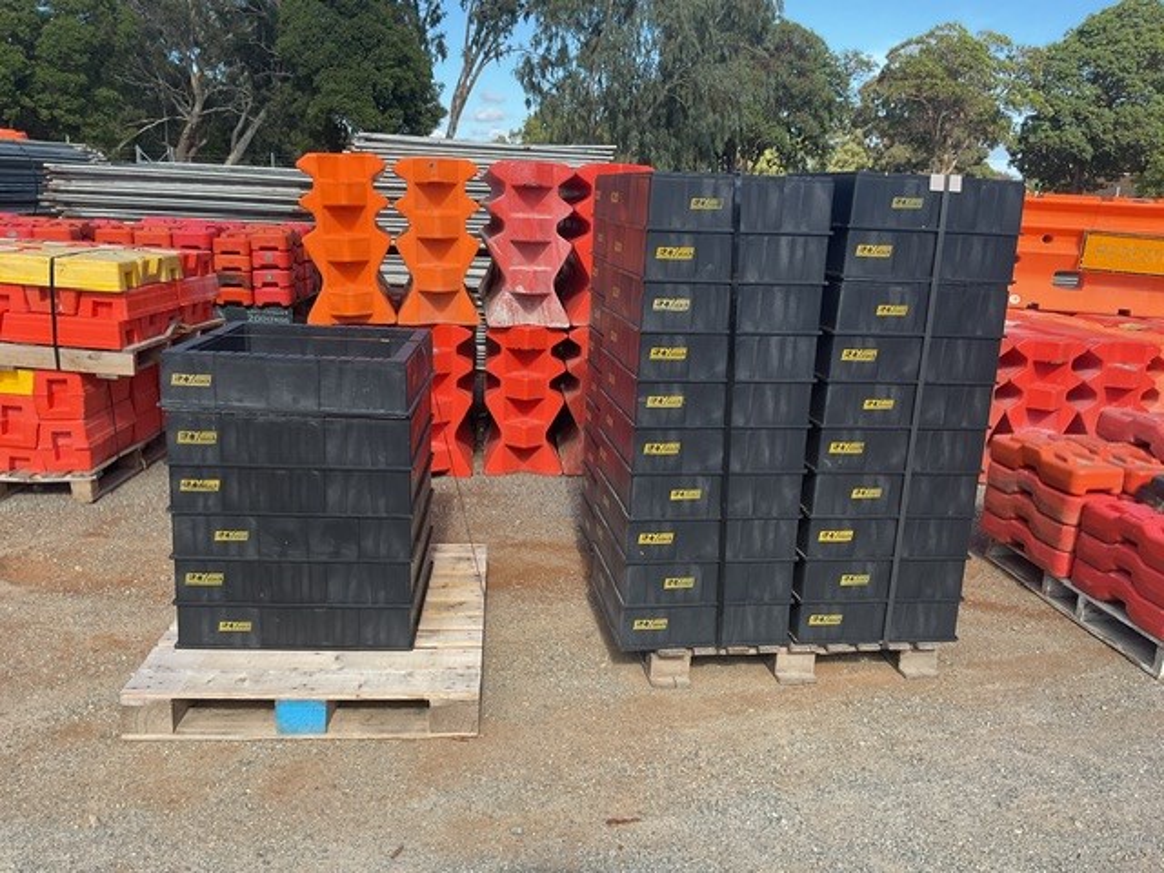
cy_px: 436
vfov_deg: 48.2
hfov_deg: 61.7
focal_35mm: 29
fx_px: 975
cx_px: 582
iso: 16
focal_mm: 3
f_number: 1.8
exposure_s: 1/719
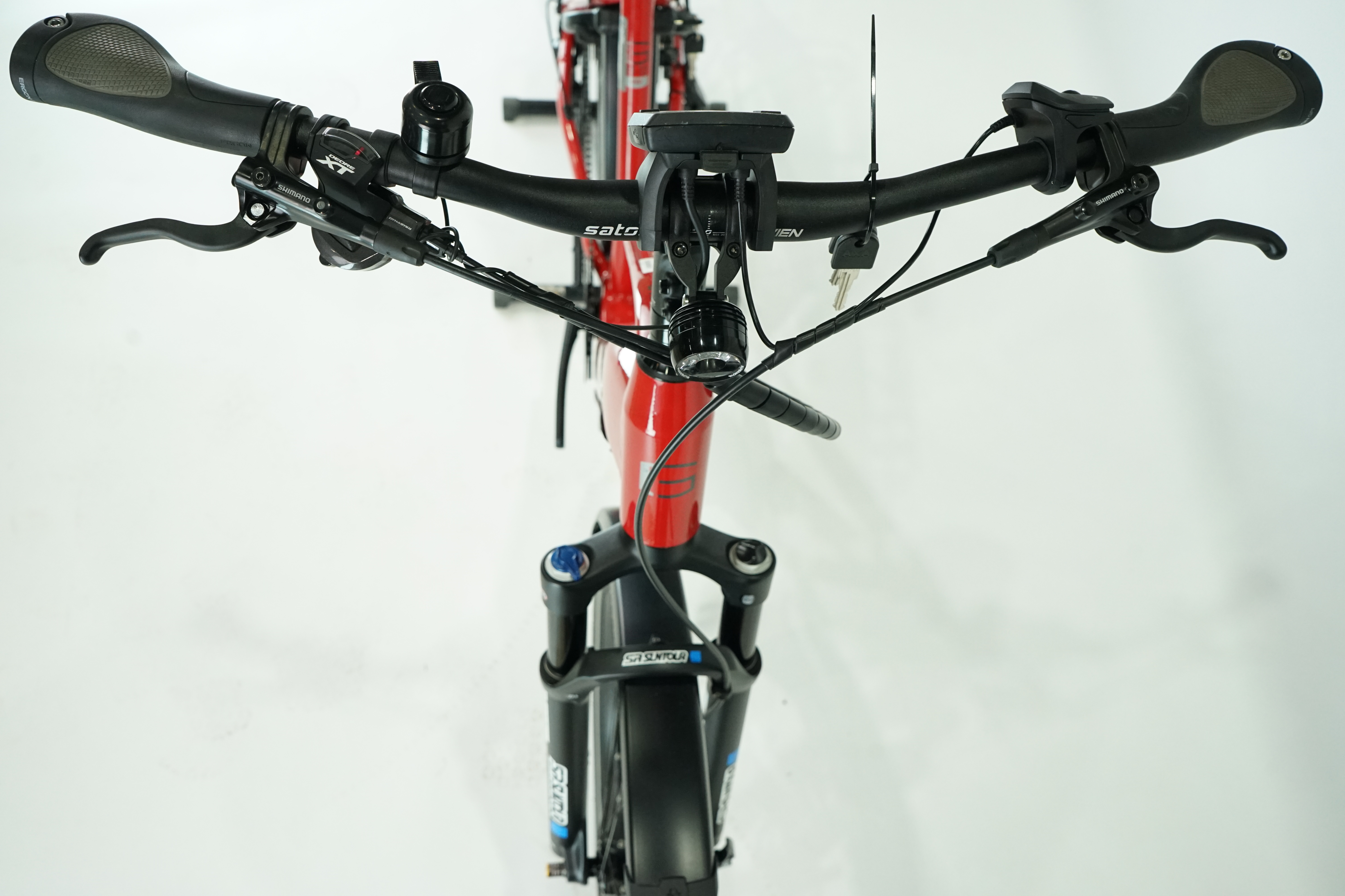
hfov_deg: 61.9
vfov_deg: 43.6
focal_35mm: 30
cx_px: 672
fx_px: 1121
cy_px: 448
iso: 2500
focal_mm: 30
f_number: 6.3
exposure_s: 1/200
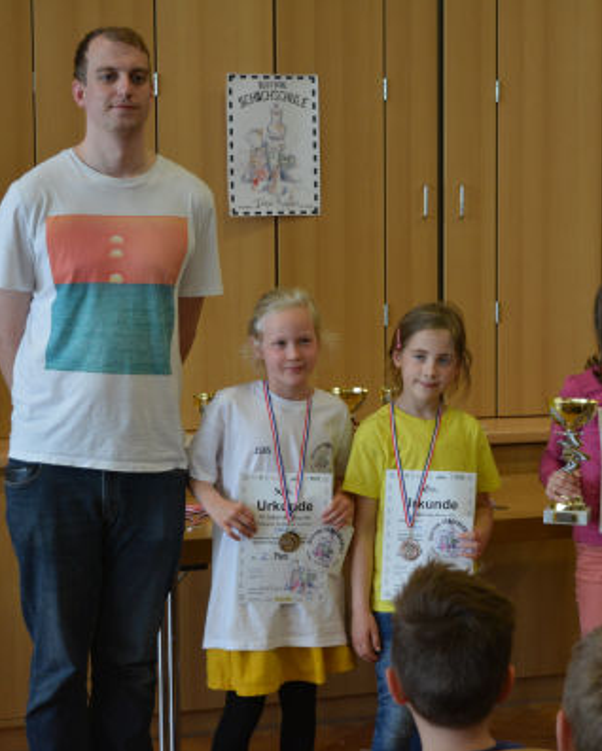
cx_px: 443
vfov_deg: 22.5
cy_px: 375
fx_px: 1892
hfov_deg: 18.0
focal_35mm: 85
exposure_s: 1/60
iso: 640
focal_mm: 40
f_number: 4.8
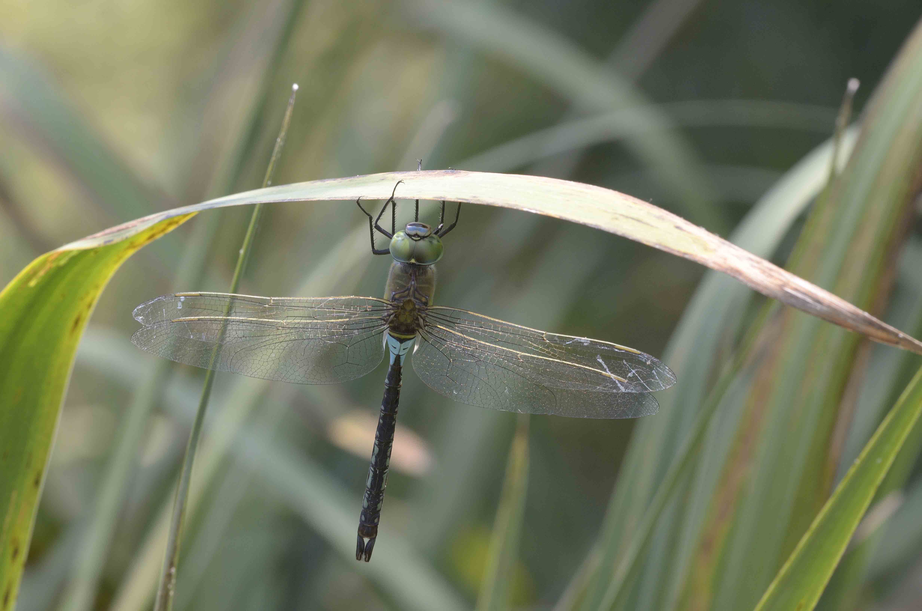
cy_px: 306
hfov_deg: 6.9
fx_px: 7667
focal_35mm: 300
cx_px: 461
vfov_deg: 4.6
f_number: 16
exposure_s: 1/80
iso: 400
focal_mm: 200
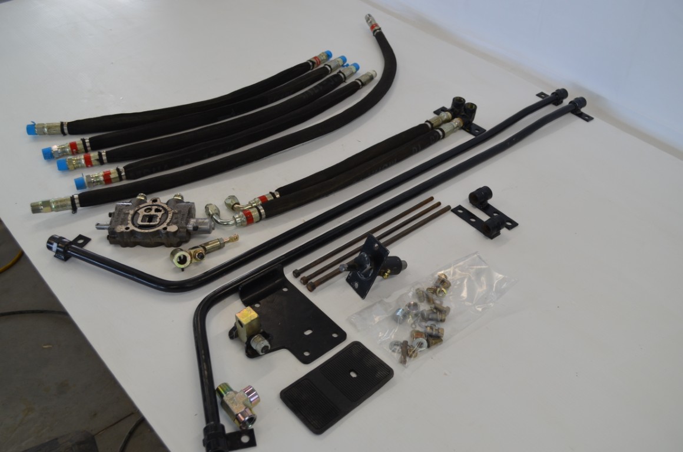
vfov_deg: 39.8
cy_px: 226
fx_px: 625
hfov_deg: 57.3
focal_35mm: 33
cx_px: 342
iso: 400
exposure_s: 1/125
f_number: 5.6
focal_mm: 22
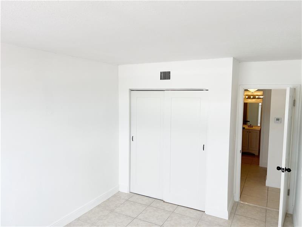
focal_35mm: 26
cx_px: 151
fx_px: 227
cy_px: 114
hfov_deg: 67.3
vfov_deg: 53.1
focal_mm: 5.7
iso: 50
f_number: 1.5
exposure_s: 1/523
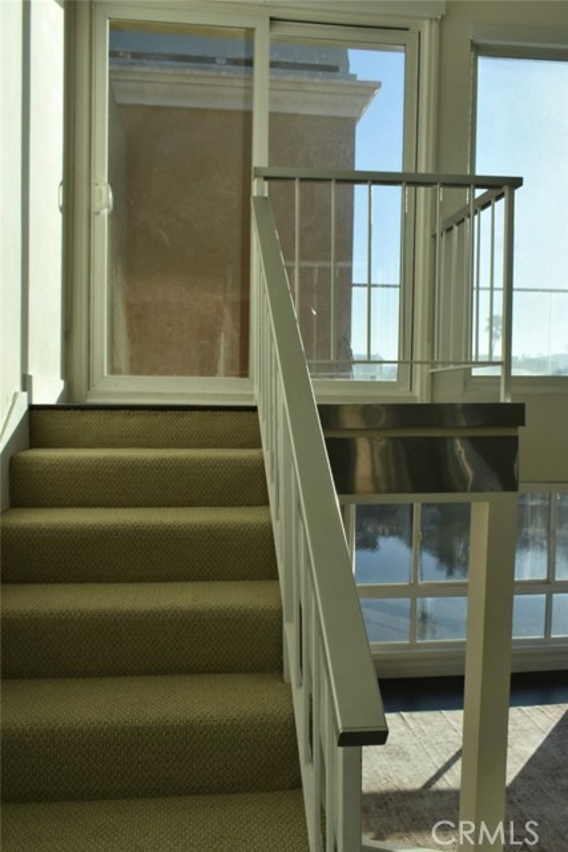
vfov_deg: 67.4
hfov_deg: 48.0
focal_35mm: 27
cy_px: 426
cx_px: 284
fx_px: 639
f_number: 8
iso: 220
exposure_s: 1/500
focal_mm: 18
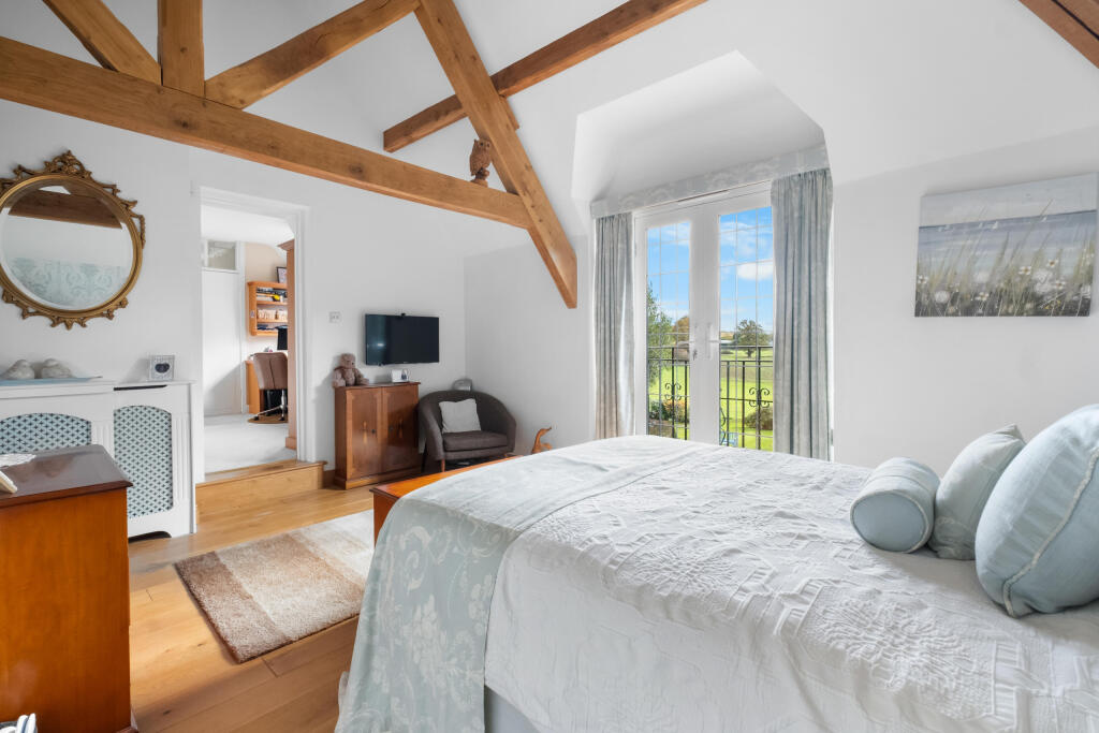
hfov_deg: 100.4
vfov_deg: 77.3
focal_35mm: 15
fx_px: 458
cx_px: 550
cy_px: 366
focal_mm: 10
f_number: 8
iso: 2500
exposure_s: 1/15
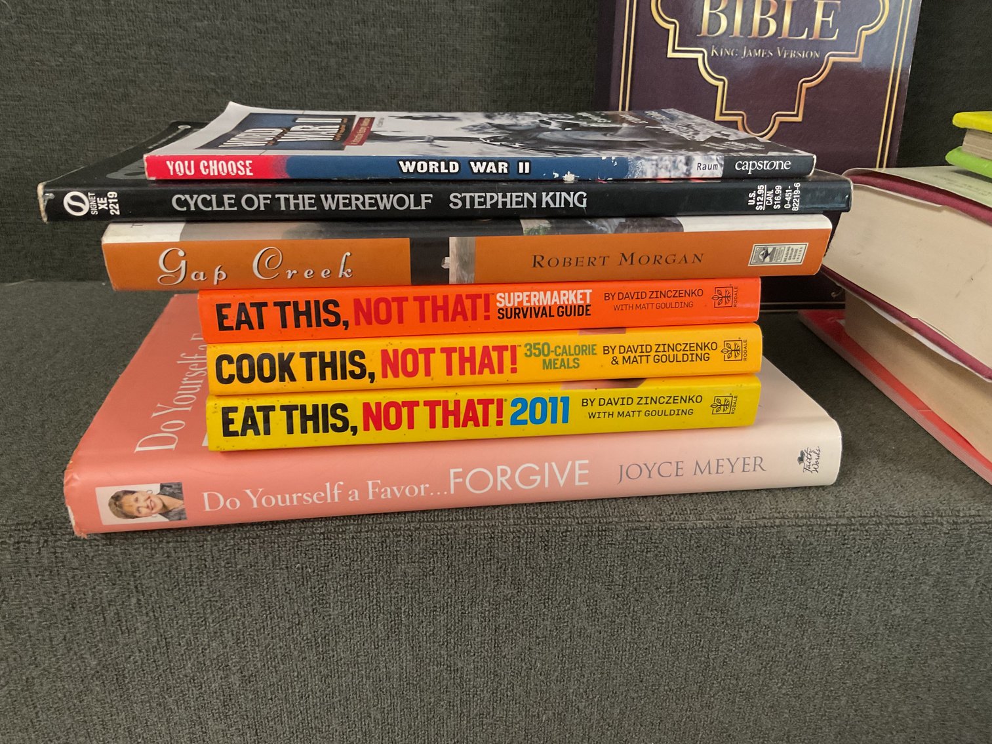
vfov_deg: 48.2
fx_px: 831
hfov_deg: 61.7
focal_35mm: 29
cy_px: 372
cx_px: 496
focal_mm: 3
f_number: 1.8
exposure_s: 1/60
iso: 320
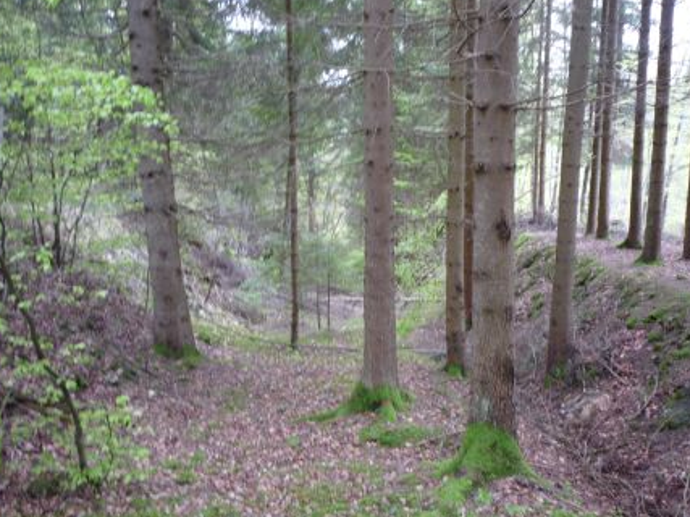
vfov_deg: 39.6
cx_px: 364
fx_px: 717
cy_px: 273
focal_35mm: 36
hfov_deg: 51.3
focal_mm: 5.2
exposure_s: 1/30
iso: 100
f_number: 3.3
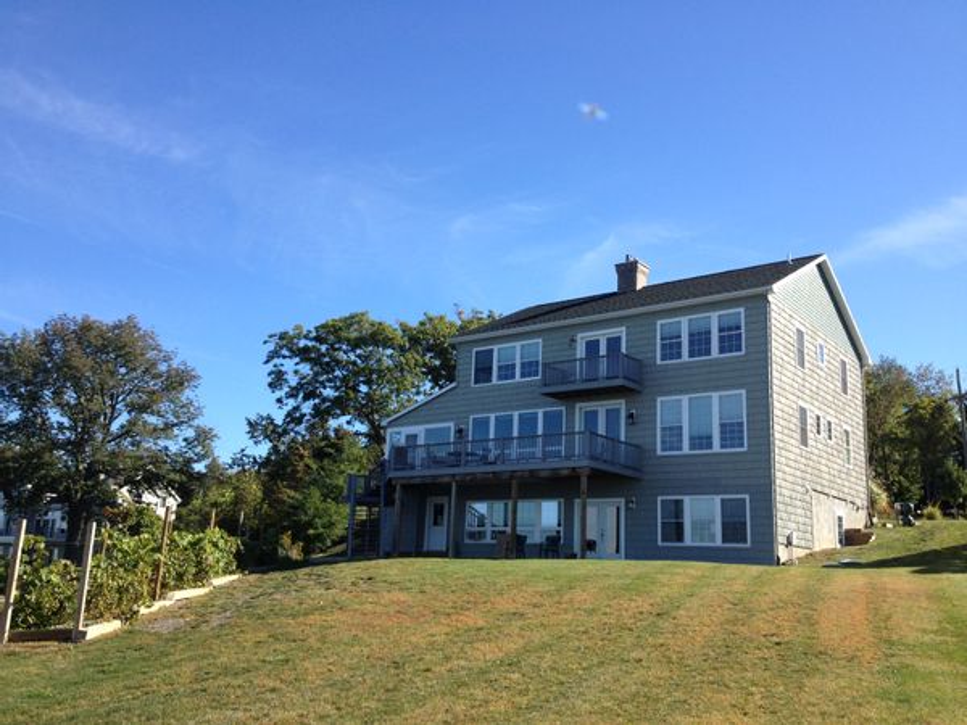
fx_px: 978
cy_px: 362
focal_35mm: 35
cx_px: 484
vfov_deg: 40.7
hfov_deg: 52.6
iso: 50
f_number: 2.4
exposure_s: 1/968
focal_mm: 4.28
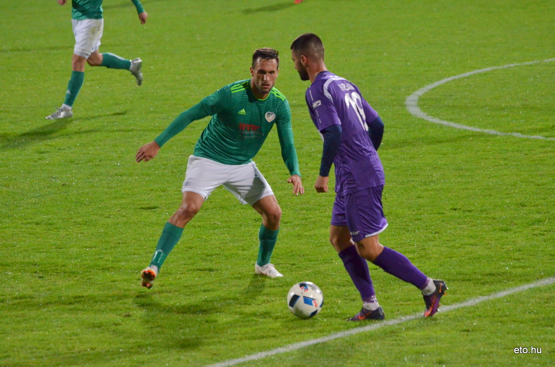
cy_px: 184
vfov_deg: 4.3
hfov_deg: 6.6
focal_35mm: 315
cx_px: 278
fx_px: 4847
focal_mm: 210
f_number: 5.3
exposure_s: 1/640
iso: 2500
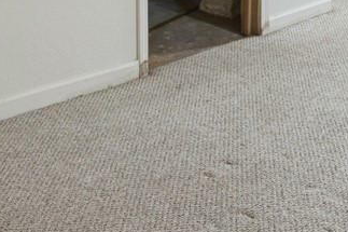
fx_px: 812
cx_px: 146
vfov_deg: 14.1
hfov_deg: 24.2
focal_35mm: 84
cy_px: -204
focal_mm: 16
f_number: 8
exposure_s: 1/6
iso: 400
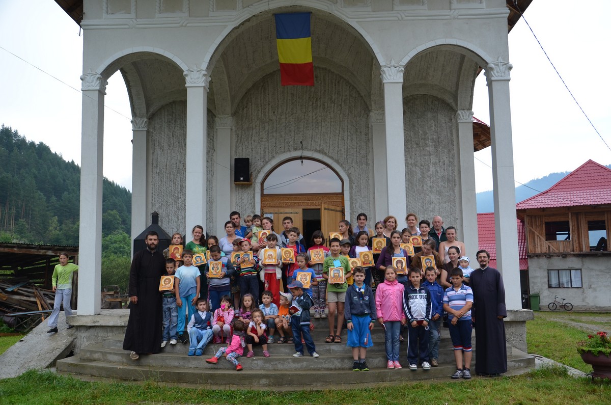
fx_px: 610
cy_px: 202
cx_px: 306
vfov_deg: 36.7
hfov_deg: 53.2
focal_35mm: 36
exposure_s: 1/125
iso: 360
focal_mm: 24
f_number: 5.6
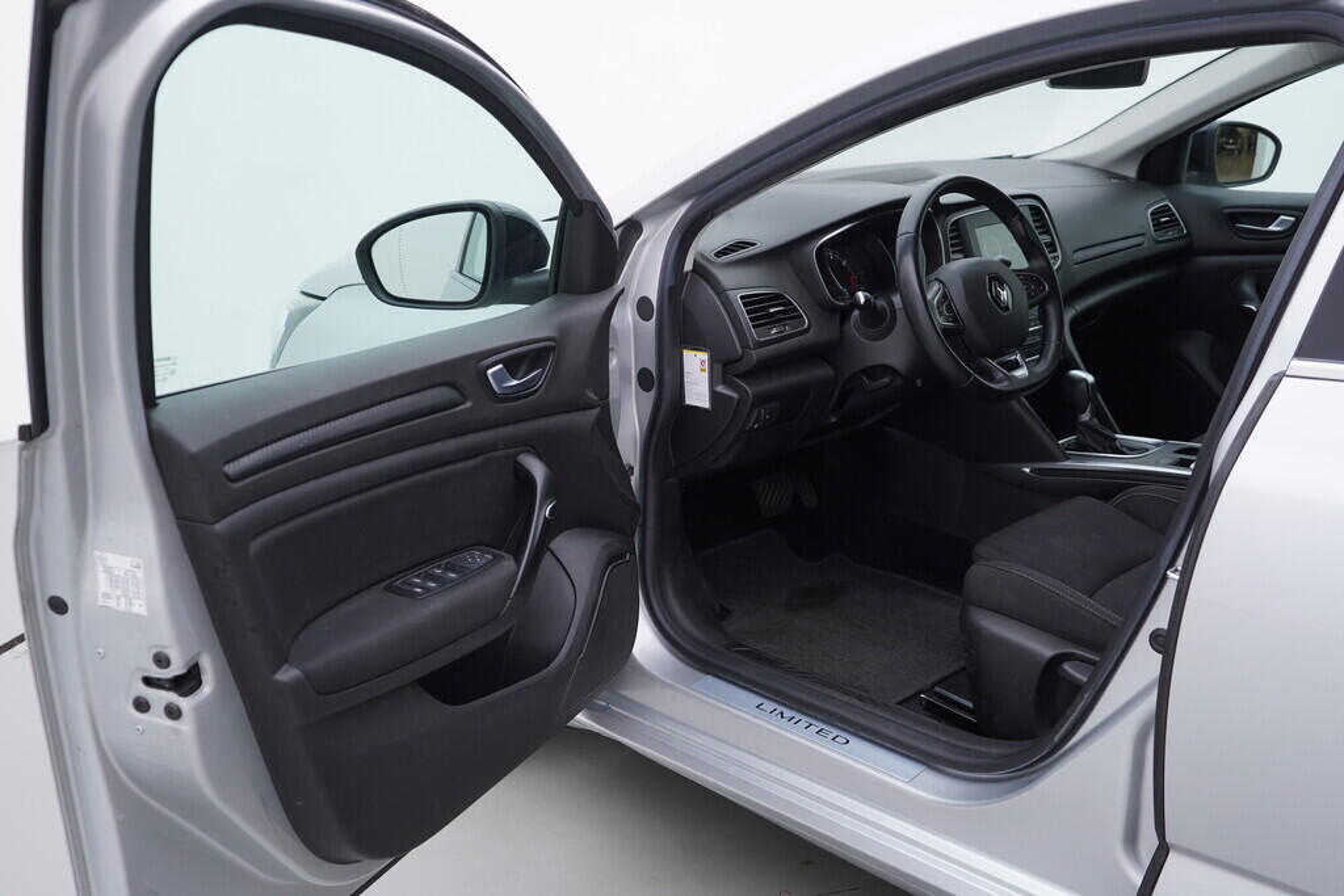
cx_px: 672
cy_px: 448
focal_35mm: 36
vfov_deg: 36.9
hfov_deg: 53.1
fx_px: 1344
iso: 125
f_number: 3.5
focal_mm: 24
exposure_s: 1/60
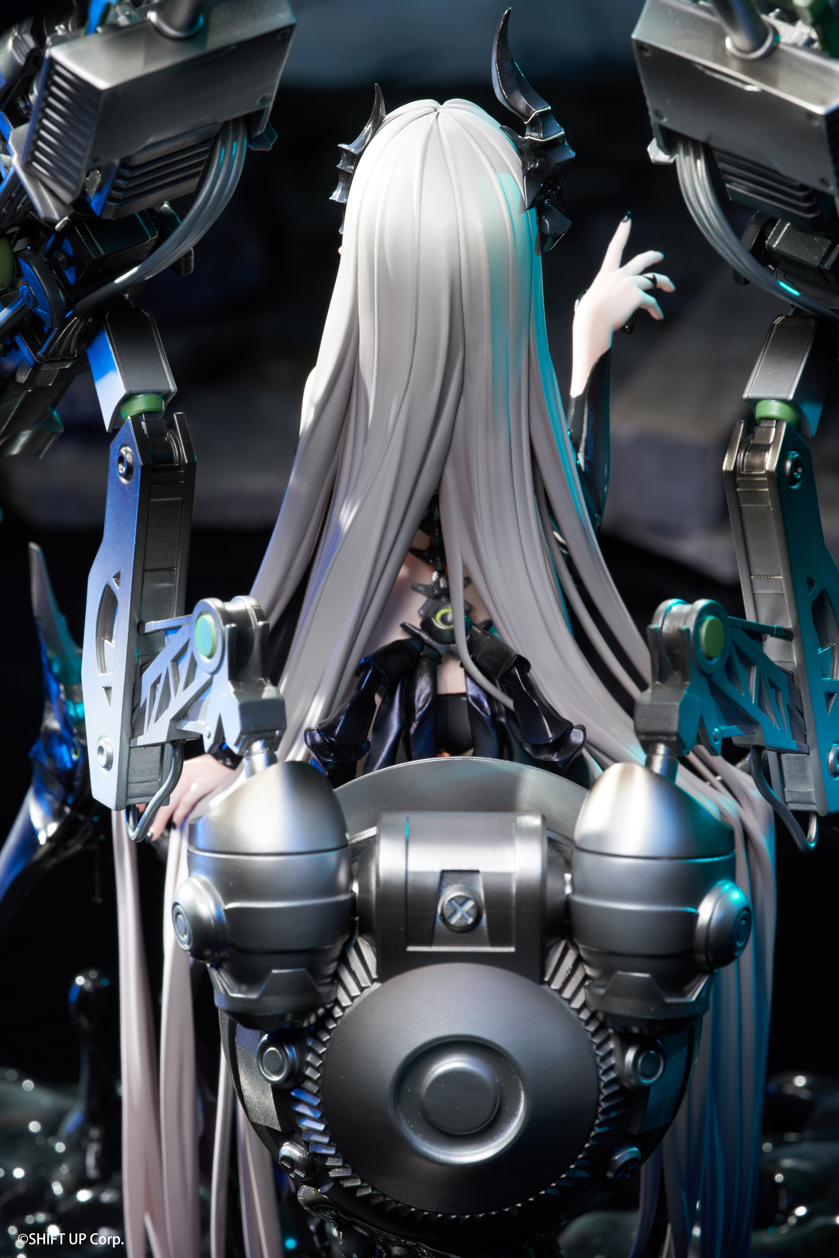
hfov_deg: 12.5
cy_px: 629
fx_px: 3845
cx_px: 420
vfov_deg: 18.6
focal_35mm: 110
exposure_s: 1/15
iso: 640
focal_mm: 110
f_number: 16
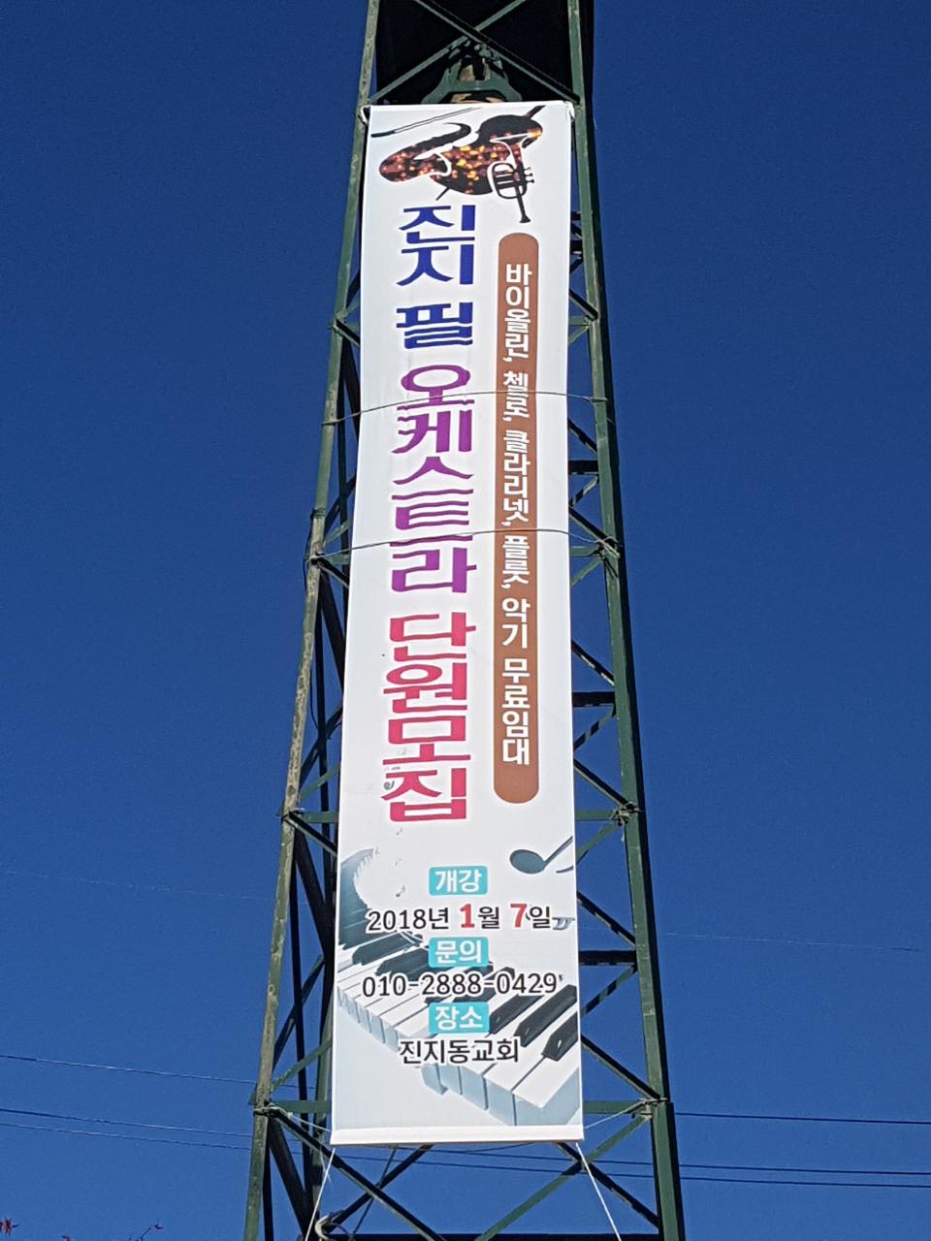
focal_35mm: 26
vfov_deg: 67.3
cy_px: 620
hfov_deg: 53.1
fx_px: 932
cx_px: 466
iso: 50
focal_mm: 4.2
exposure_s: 1/10000
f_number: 1.7
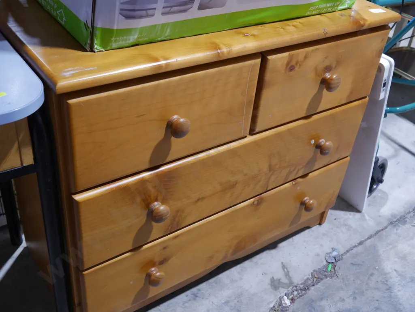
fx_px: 480
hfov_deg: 46.8
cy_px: 156
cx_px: 208
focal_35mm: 40
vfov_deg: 36.0
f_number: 4.4
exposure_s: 1/60
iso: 500
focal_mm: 20
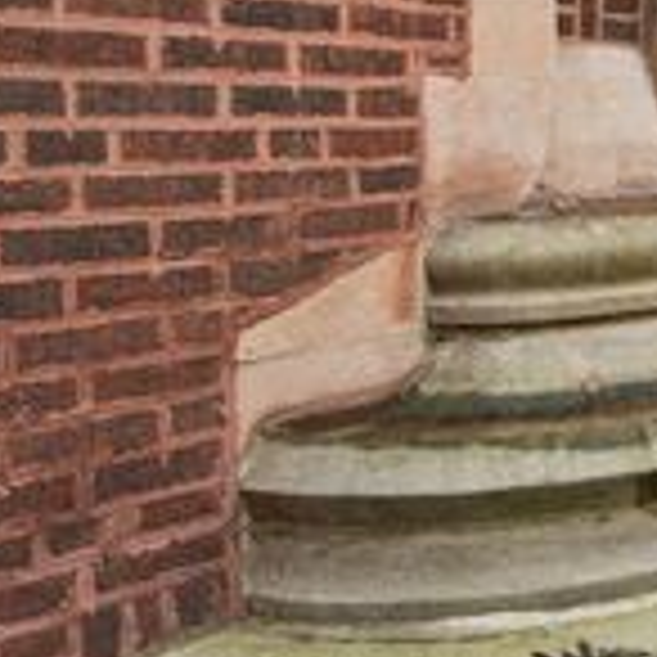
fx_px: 1310
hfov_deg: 21.4
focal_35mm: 61
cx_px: 1094
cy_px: 142
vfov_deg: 27.6
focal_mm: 21
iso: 100
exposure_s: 1/20
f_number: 9
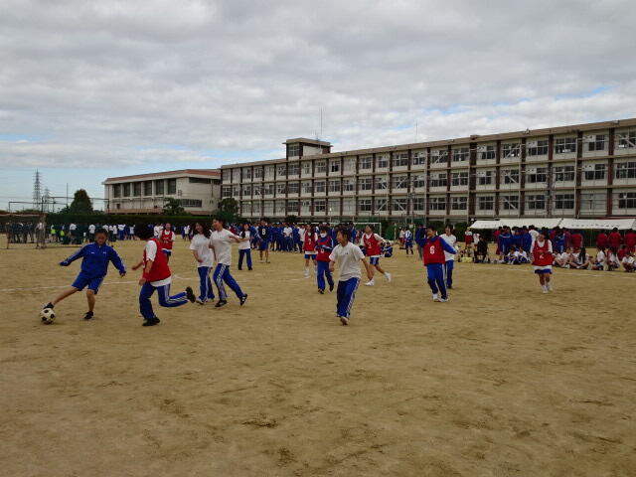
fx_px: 551
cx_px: 318
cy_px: 238
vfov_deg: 46.8
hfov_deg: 60.0
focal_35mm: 30
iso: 80
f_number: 4
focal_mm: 5.1
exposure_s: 1/320
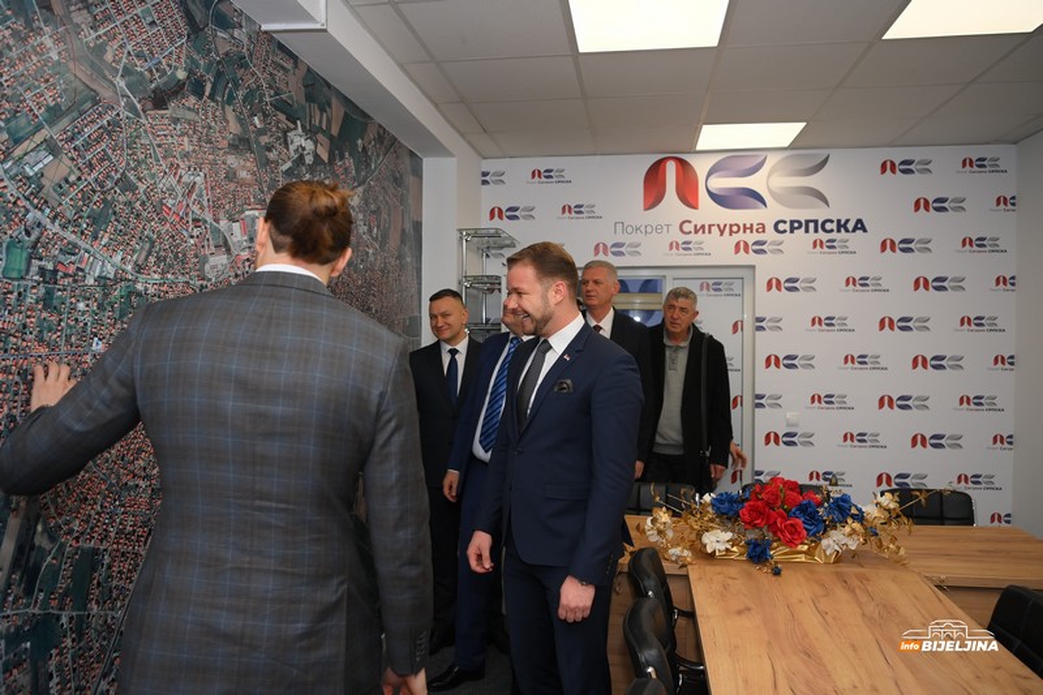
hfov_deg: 65.5
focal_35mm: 28
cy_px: 348
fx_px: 811
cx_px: 522
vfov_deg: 46.4
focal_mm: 28
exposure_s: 1/500
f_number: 3.2
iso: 250
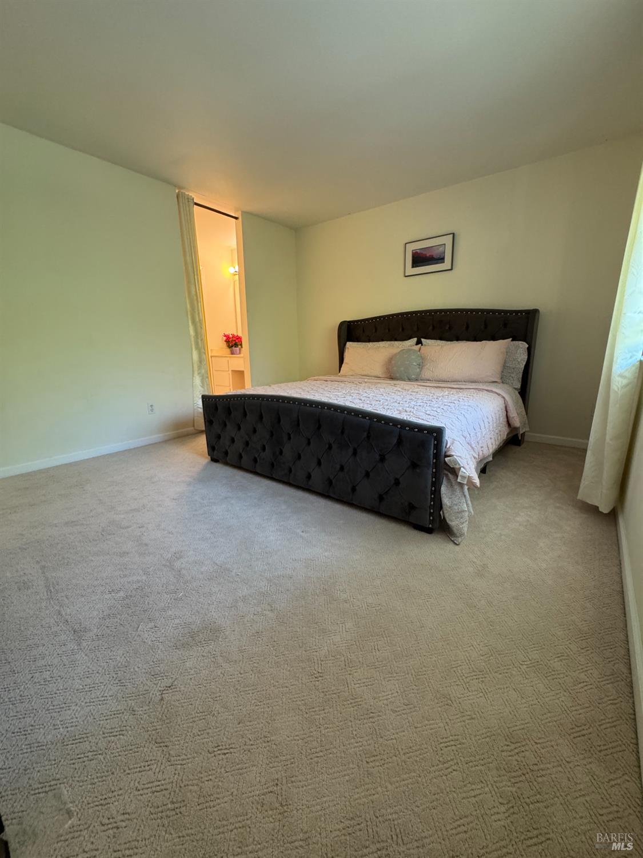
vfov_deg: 102.1
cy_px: 429
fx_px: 347
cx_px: 322
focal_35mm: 14
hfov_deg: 85.7
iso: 320
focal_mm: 2.22
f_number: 2.2
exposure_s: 1/60
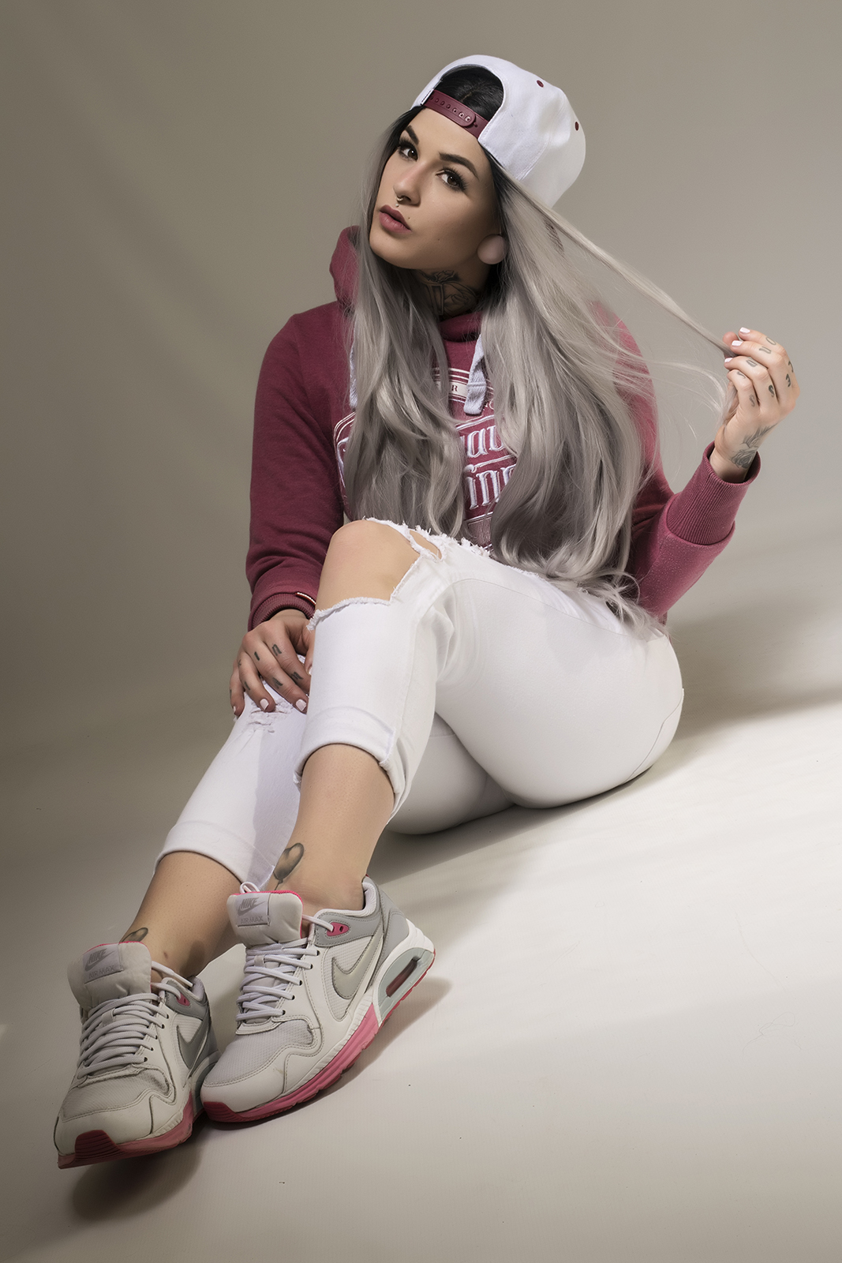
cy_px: 632
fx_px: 2104
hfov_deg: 22.6
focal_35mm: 60
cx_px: 421
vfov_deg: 33.4
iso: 200
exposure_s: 1/60
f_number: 14
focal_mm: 40
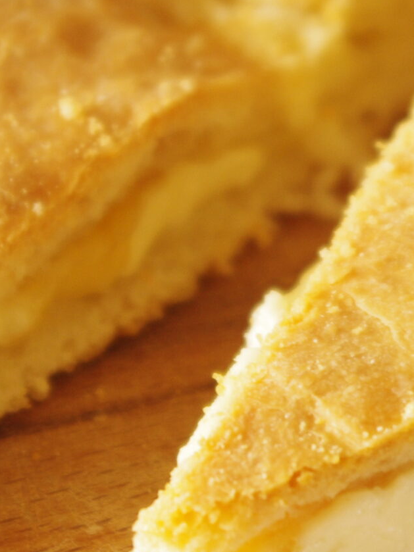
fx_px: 3509
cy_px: 302
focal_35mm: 220
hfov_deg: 6.7
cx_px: 451
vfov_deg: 9.0
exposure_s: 1/30
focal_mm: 50
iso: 400
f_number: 5.6
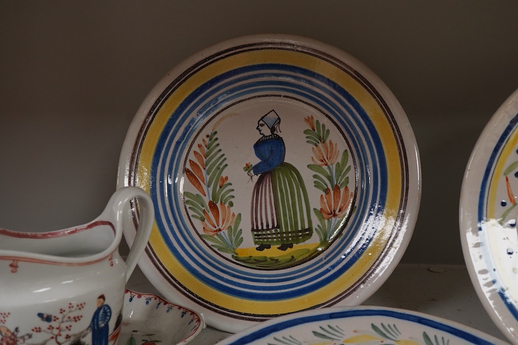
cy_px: 172
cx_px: 259
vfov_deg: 29.9
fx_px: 647
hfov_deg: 43.6
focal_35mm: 45
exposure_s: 1/125
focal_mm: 30
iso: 1250
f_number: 10
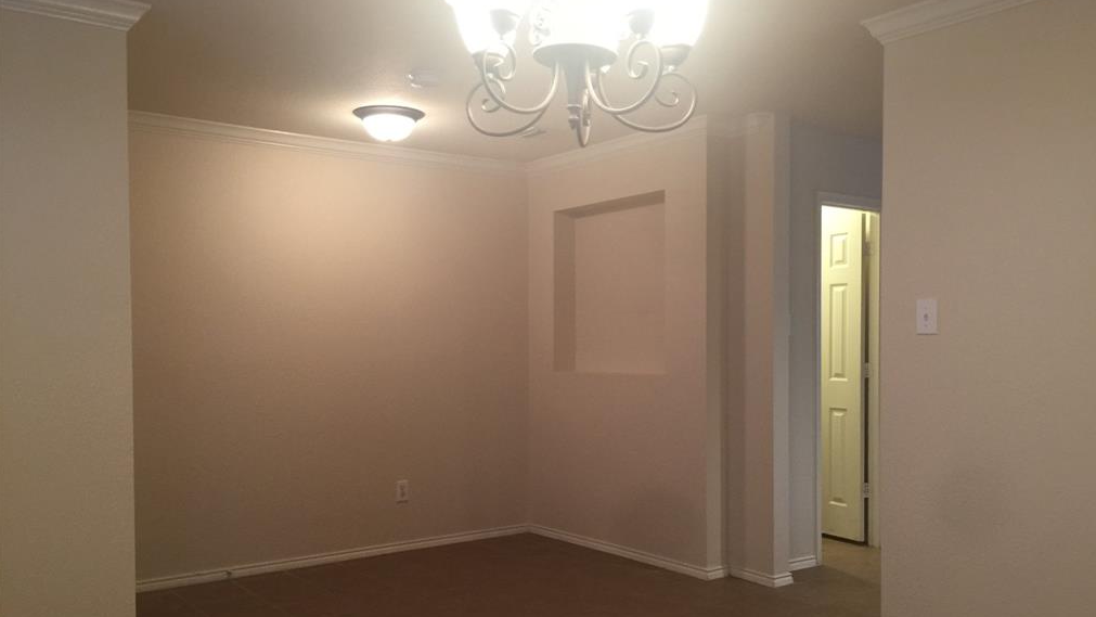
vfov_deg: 36.6
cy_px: 370
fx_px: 930
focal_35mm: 32
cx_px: 551
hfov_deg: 61.0
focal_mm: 4.15
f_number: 2.2
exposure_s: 1/15
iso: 100
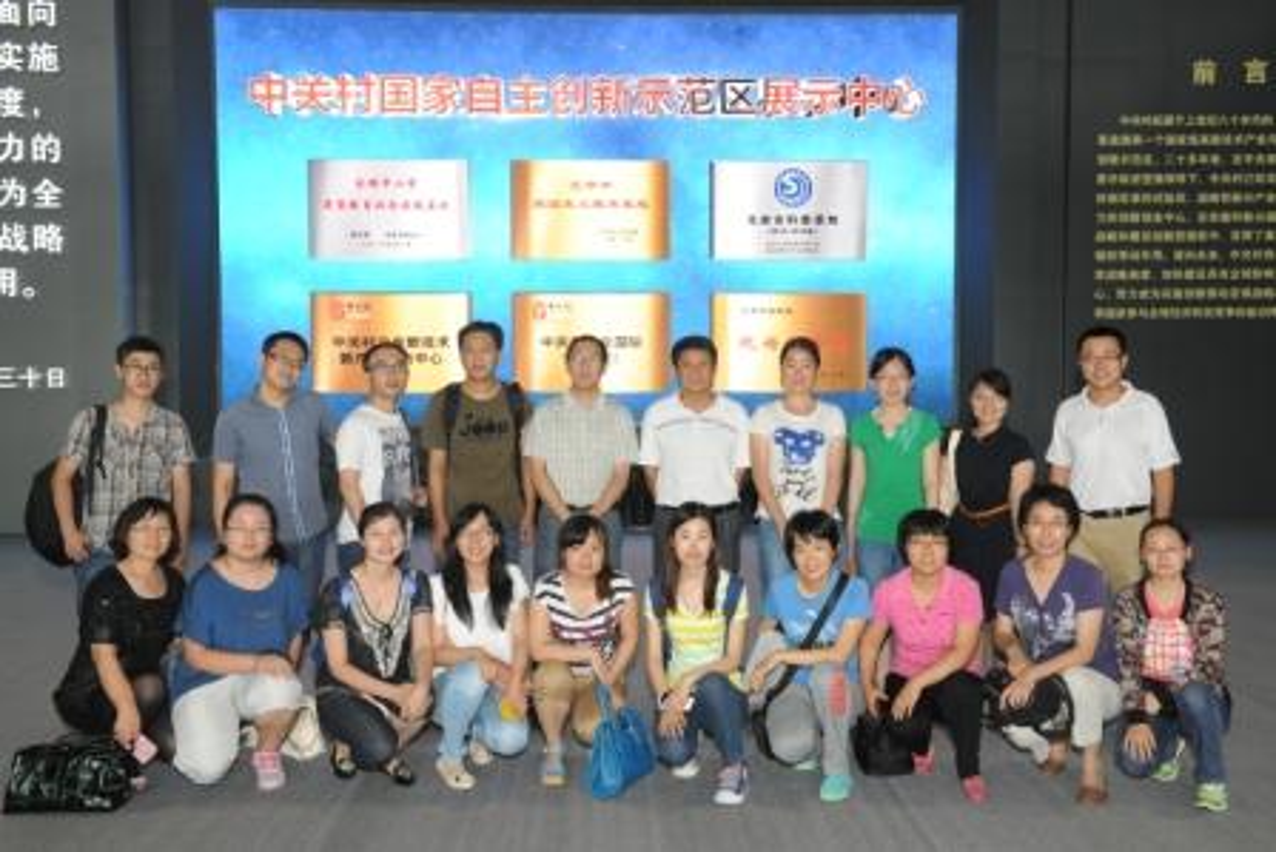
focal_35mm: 36
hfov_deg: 53.1
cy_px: 426
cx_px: 638
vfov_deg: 36.9
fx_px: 1276
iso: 1600
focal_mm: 36
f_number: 8
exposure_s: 1/100
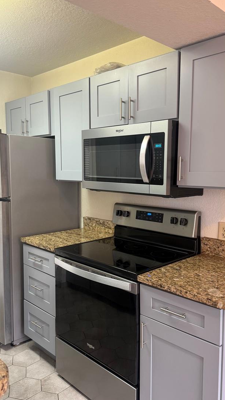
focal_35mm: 29
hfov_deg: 40.2
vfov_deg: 66.0
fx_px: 307
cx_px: 124
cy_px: 206
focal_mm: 6.76
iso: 250
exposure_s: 1/60
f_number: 1.78
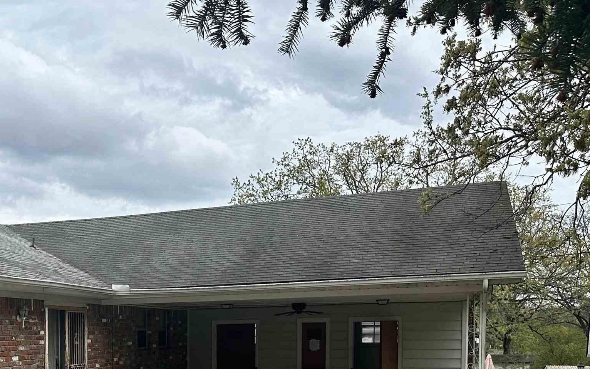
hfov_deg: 35.7
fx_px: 820
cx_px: -1
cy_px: 376
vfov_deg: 24.1
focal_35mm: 51
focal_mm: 6.86
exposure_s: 1/2299
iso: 80
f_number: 1.78
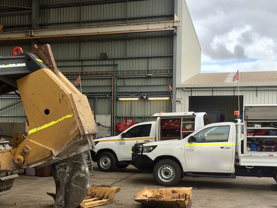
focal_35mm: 54
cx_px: 88
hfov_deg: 35.1
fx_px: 432
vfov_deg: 26.9
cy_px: 135
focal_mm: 4.15
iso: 32
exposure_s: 1/1001
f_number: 2.2
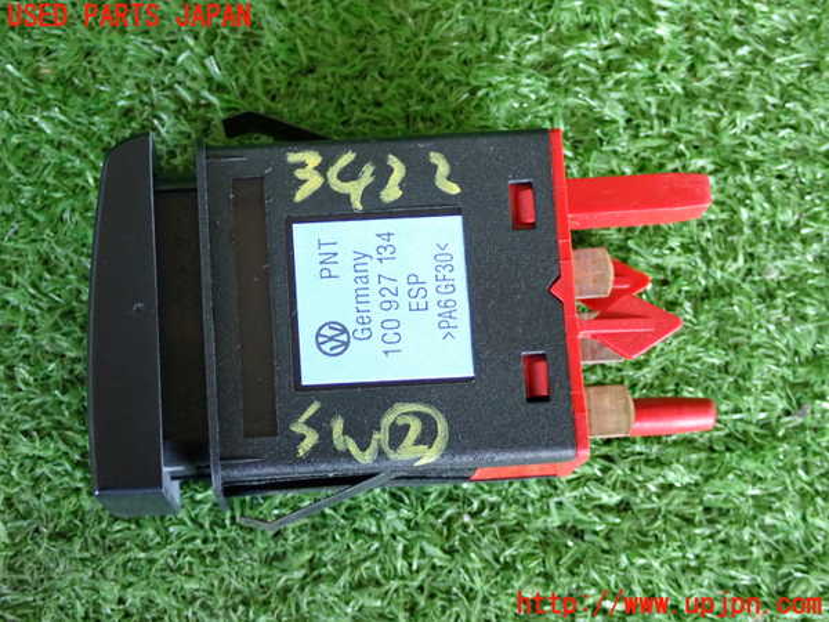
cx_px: 414
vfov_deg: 19.1
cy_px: 311
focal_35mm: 77
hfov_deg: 25.3
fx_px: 1844
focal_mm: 13.65
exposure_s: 1/40
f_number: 4.1
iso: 800
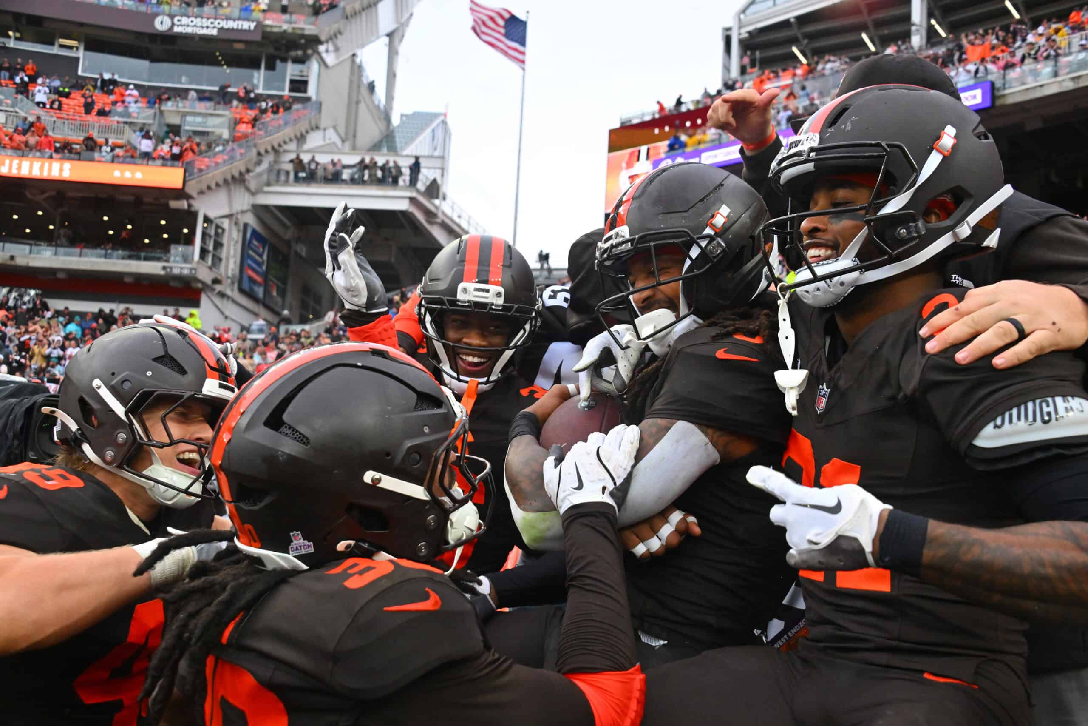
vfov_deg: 37.9
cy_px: 363
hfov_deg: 54.4
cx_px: 544
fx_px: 1058
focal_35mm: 35
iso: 3200
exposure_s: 1/1600
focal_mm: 35
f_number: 6.3
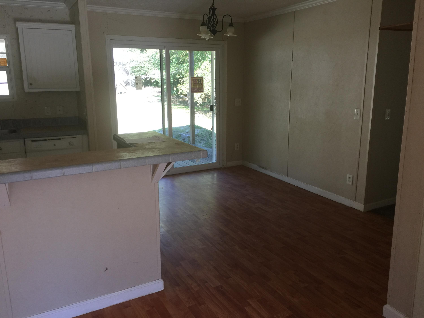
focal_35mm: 29
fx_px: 355
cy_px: 159
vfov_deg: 48.2
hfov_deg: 61.7
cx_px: 212
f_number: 2.2
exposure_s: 1/40
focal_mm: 4.15
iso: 32
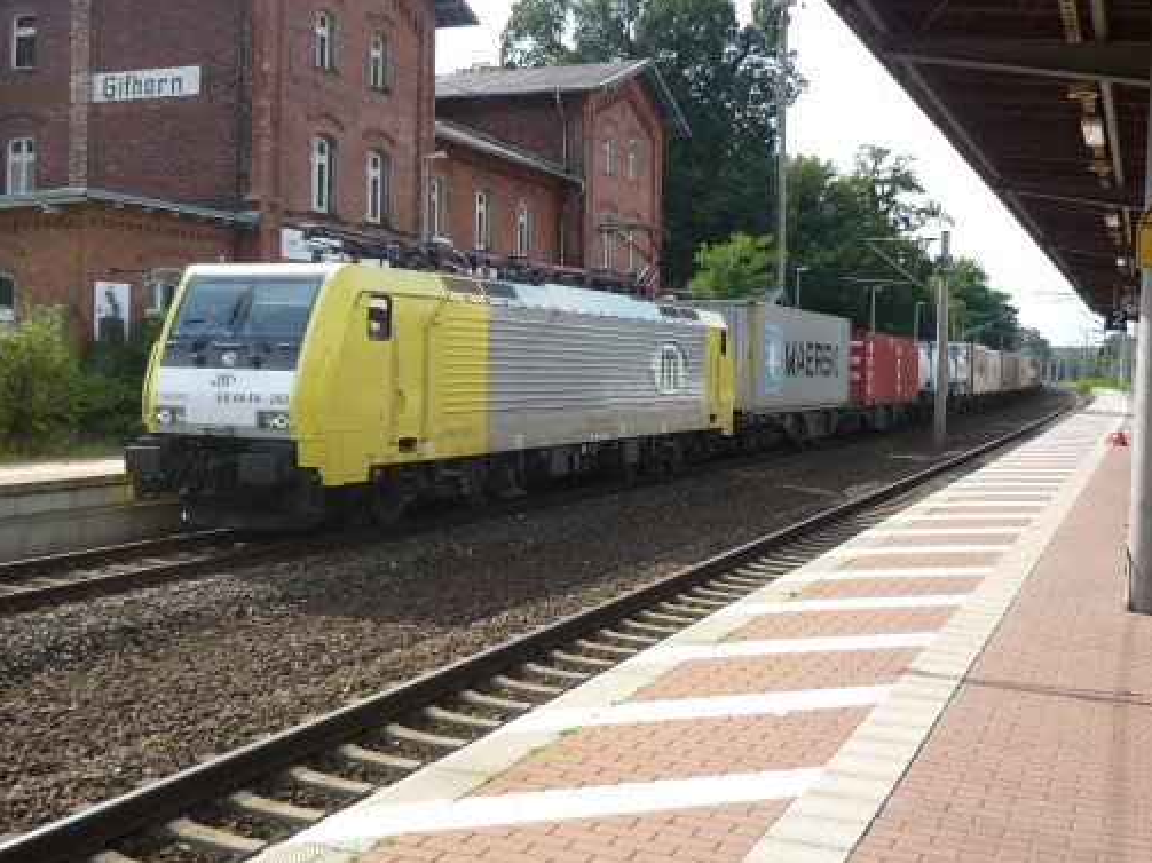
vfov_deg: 34.3
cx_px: 508
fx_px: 1397
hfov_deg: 44.7
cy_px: 396
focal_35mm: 42
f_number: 2.8
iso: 100
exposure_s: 1/640
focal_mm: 5.5
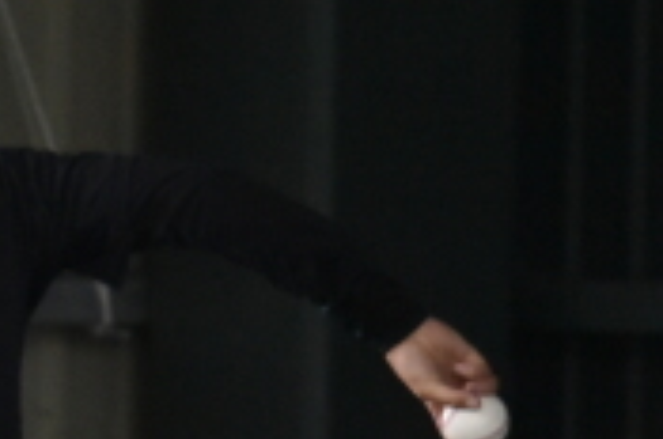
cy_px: 255
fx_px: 19357
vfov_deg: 1.3
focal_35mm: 1053
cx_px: -489
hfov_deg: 2.0
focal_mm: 230
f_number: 5.3
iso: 8000
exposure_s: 1/3200
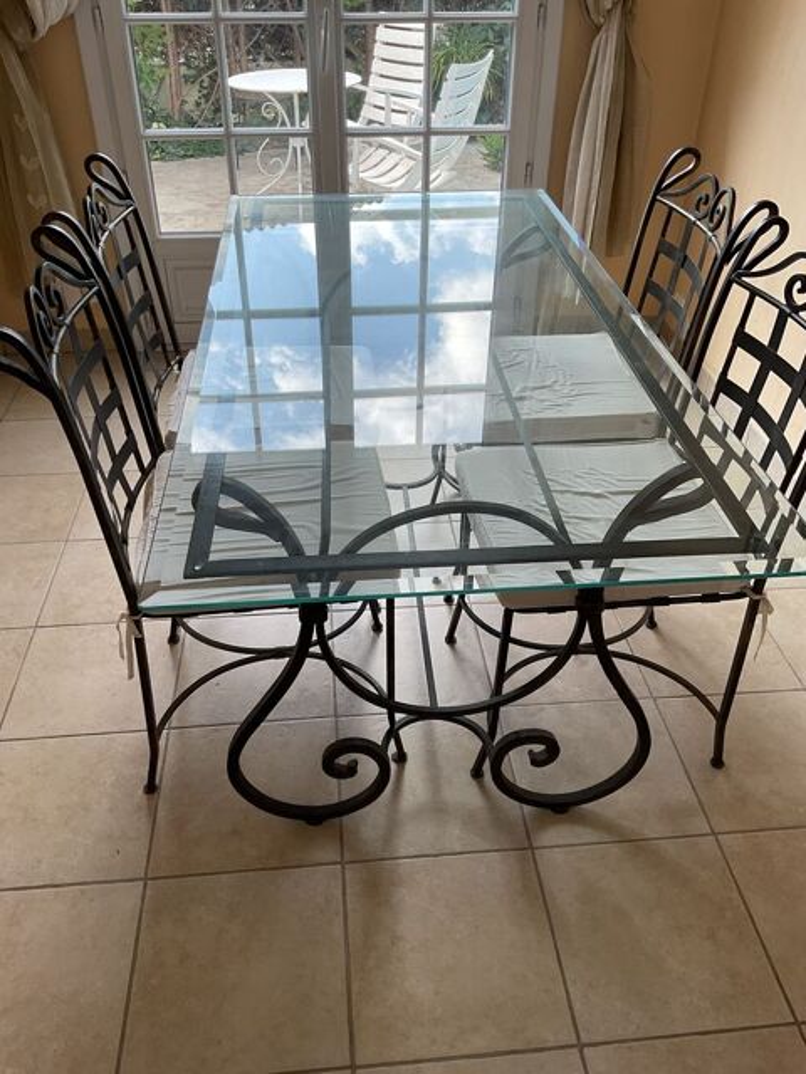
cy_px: 537
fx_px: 900
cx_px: 403
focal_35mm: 29
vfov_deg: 61.7
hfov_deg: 48.2
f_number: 1.8
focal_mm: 3
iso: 32
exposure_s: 1/120
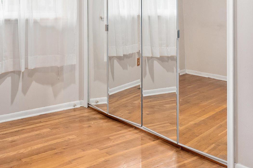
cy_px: 10
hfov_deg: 43.0
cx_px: 61
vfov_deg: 29.0
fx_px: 309
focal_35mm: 44
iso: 400
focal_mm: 15
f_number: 7.1
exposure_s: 1/6
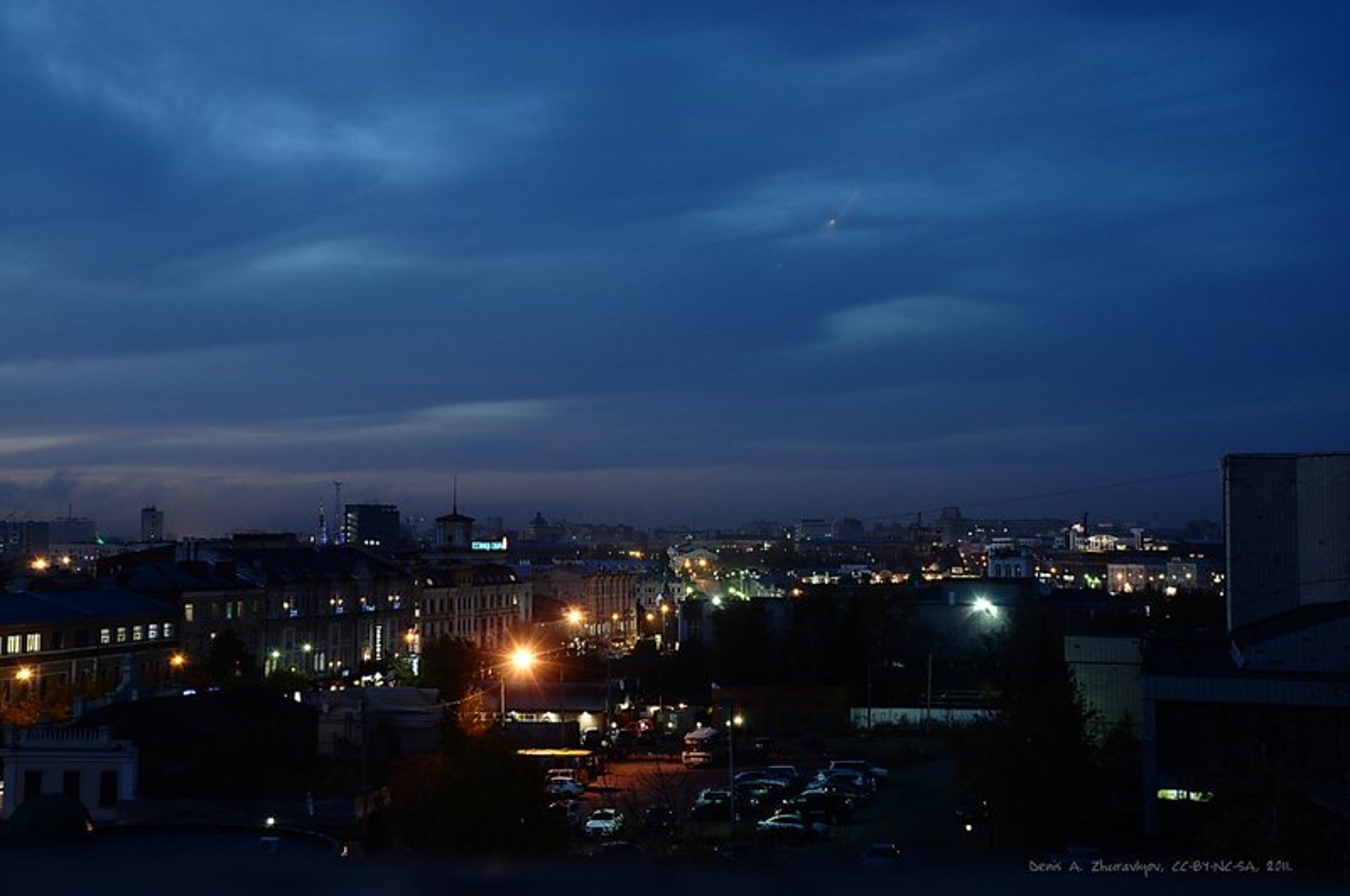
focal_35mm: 51
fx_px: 1910
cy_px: 448
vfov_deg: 26.4
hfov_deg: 38.9
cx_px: 675
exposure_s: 1
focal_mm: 34
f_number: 8
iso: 400
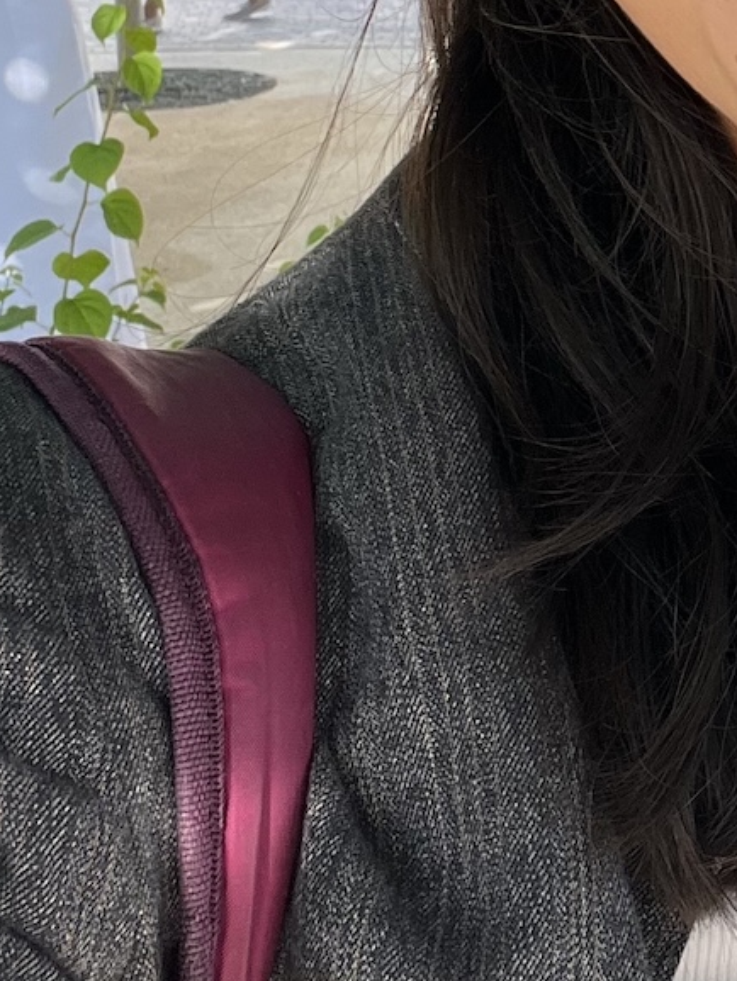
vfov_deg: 22.9
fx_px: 2354
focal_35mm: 83
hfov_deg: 16.8
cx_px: 941
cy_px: 78
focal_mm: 2.71
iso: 32
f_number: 2.2
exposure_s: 1/122
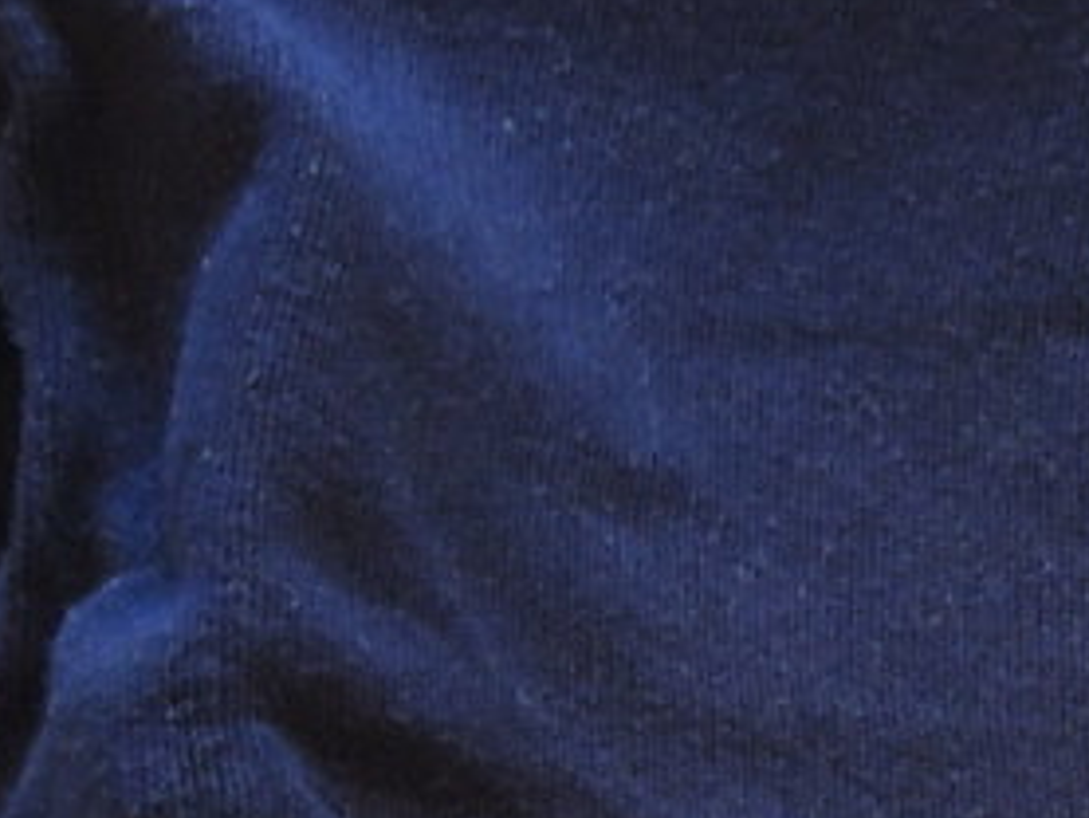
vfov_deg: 7.3
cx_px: 1433
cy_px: 1003
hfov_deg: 9.6
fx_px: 6358
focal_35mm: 202
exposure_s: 1/13
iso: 560
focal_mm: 9
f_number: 2.5
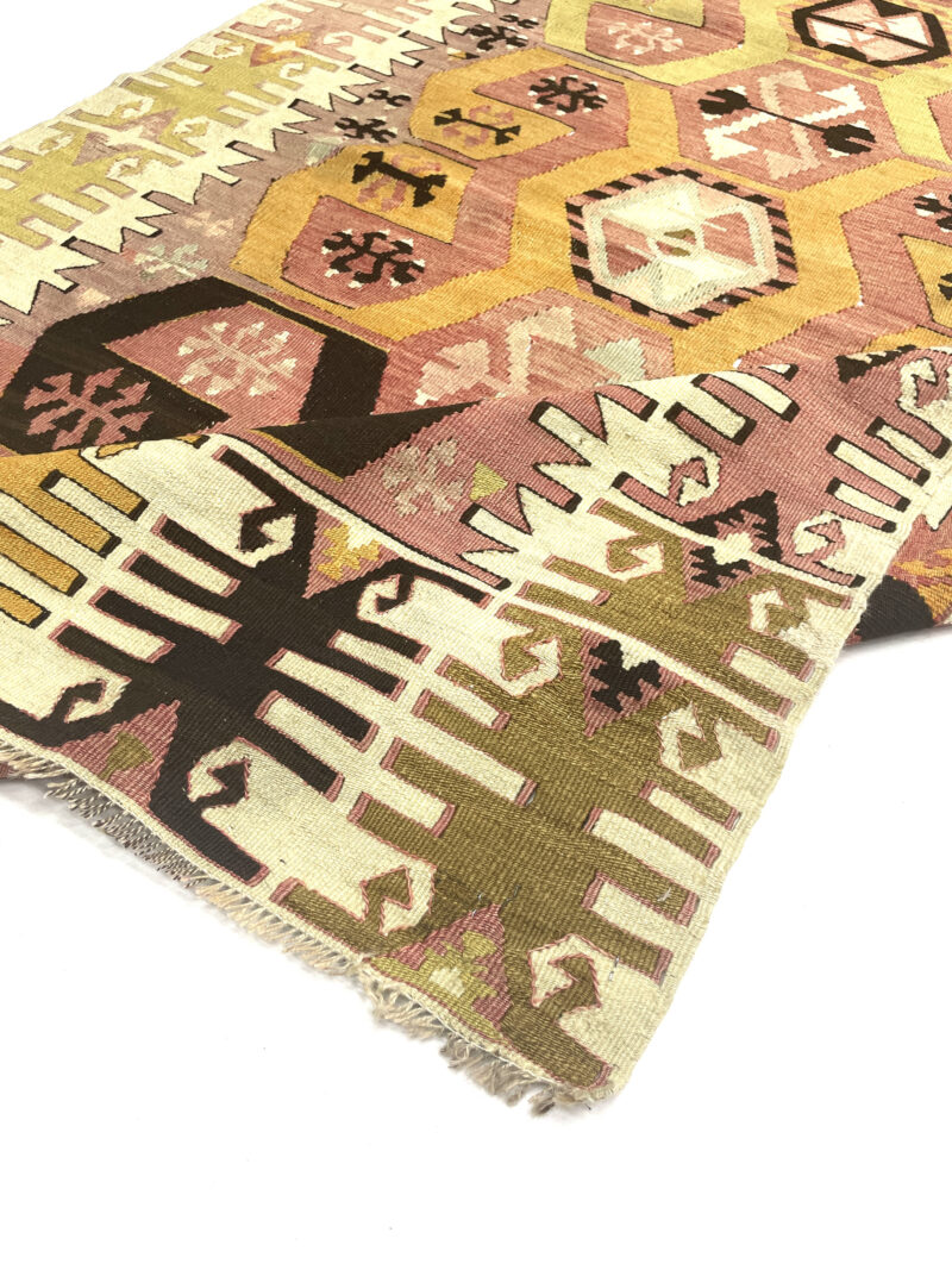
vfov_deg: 67.3
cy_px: 635
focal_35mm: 26
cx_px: 476
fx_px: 954
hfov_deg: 53.1
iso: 80
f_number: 1.6
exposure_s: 1/100
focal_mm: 4.2
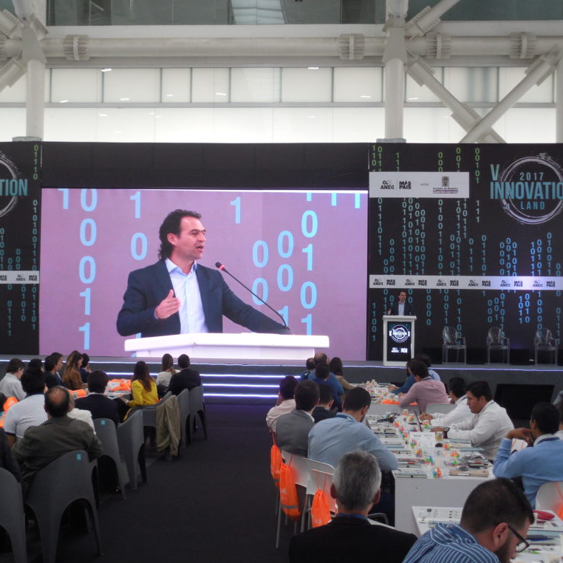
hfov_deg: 30.0
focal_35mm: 57
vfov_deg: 30.0
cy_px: 282
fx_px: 1049
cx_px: 233
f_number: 4
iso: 220
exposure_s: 1/30
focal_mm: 8.7
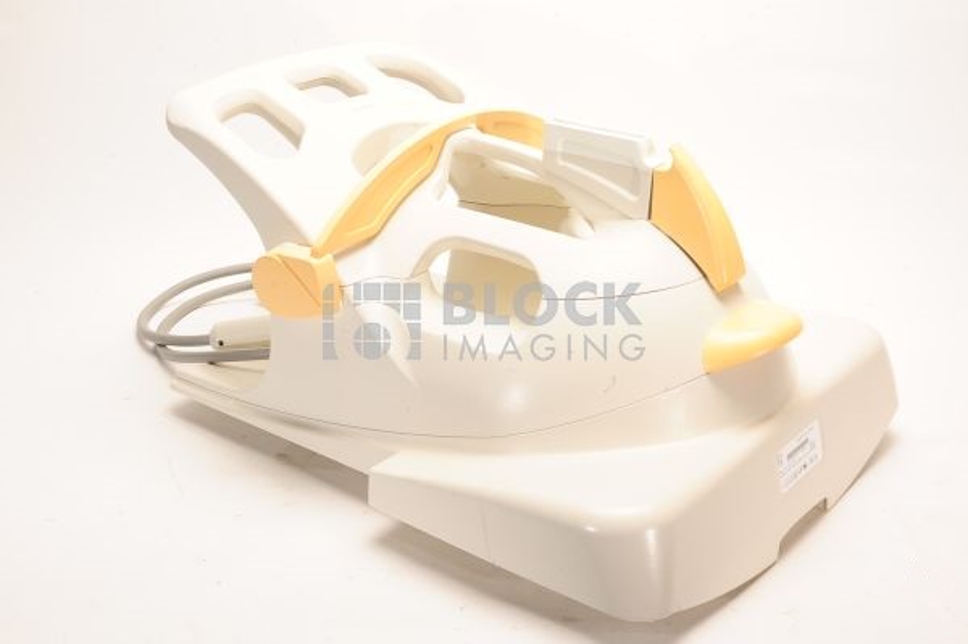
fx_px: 1343
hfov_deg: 39.6
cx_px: 484
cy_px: 322
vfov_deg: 26.9
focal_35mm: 50
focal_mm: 50
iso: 320
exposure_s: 1/125
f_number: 16
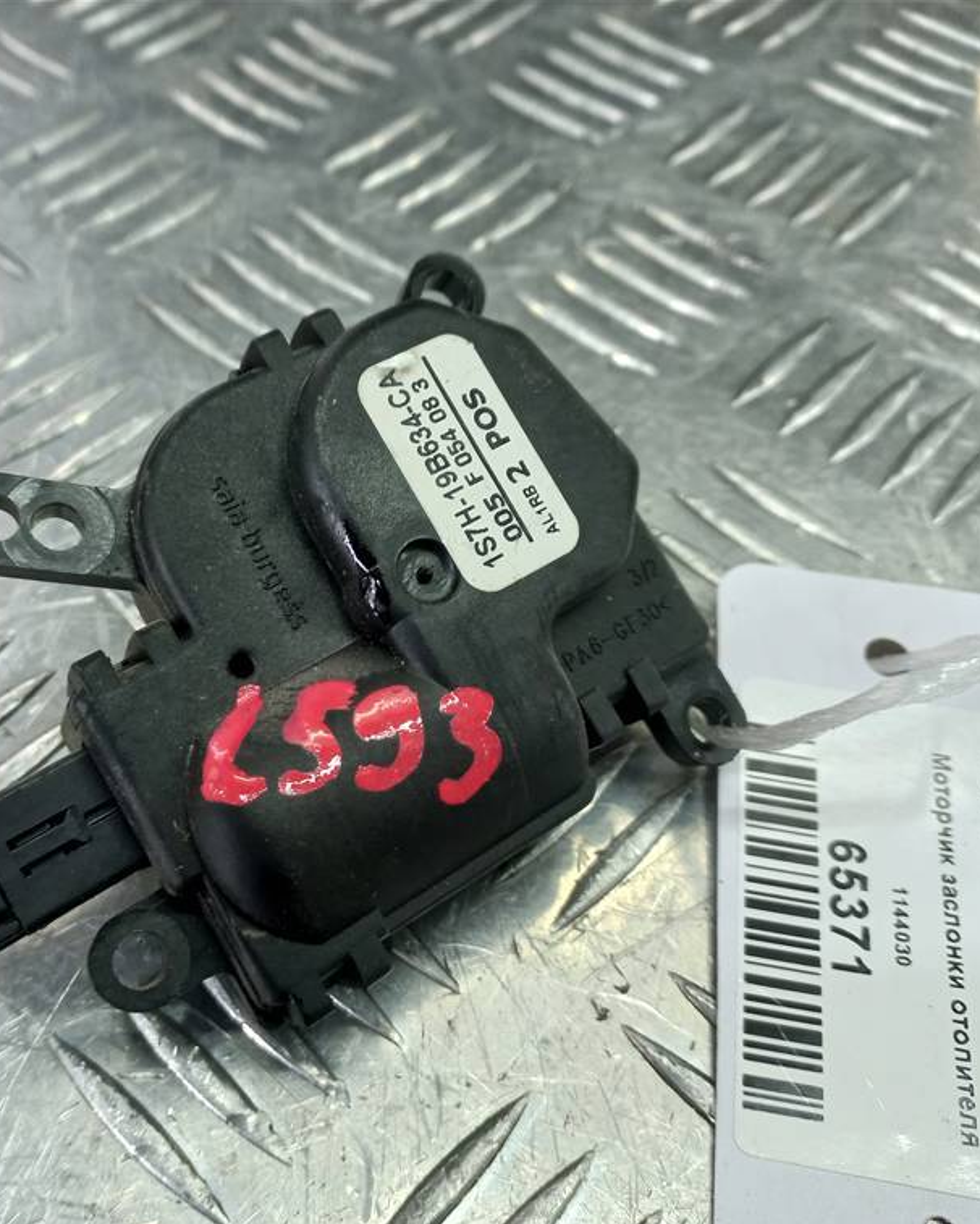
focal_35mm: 33
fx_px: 1196
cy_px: 619
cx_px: 343
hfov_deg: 44.0
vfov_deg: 54.2
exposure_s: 1/50
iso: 64
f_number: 1.8
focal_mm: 4.6
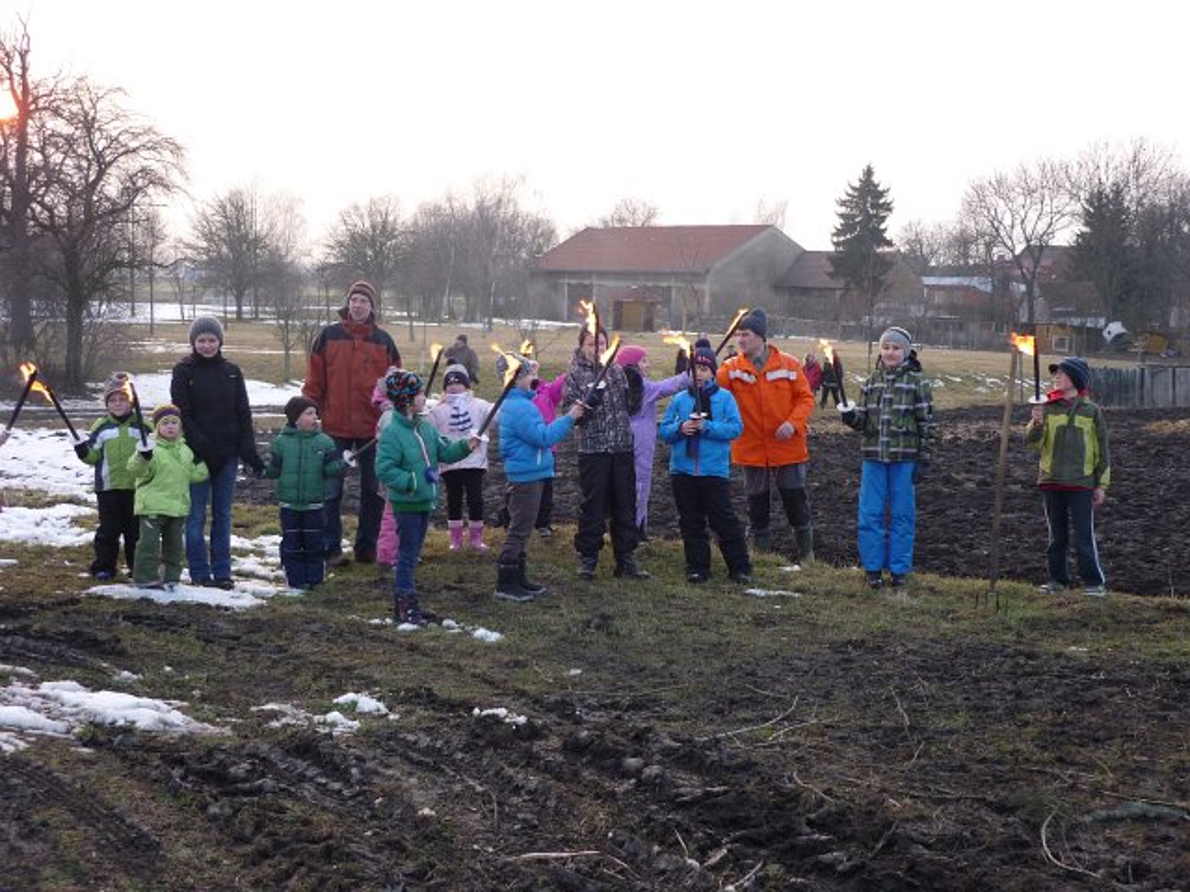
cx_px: 595
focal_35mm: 45
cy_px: 446
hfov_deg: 42.1
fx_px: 1547
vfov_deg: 32.2
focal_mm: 7.4
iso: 80
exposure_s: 1/60
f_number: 3.1
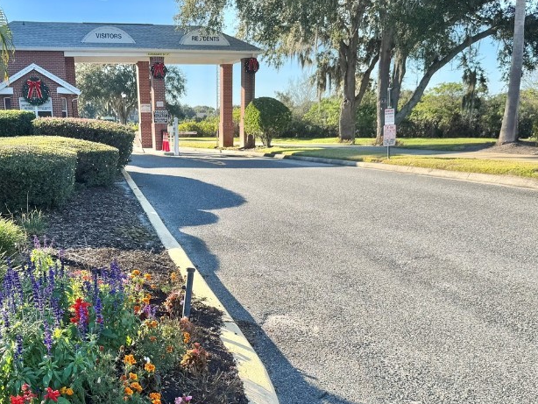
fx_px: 622
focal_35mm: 40
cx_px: 207
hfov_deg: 46.4
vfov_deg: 35.3
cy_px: 297
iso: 80
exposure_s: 1/1339
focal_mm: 6.76
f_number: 1.78
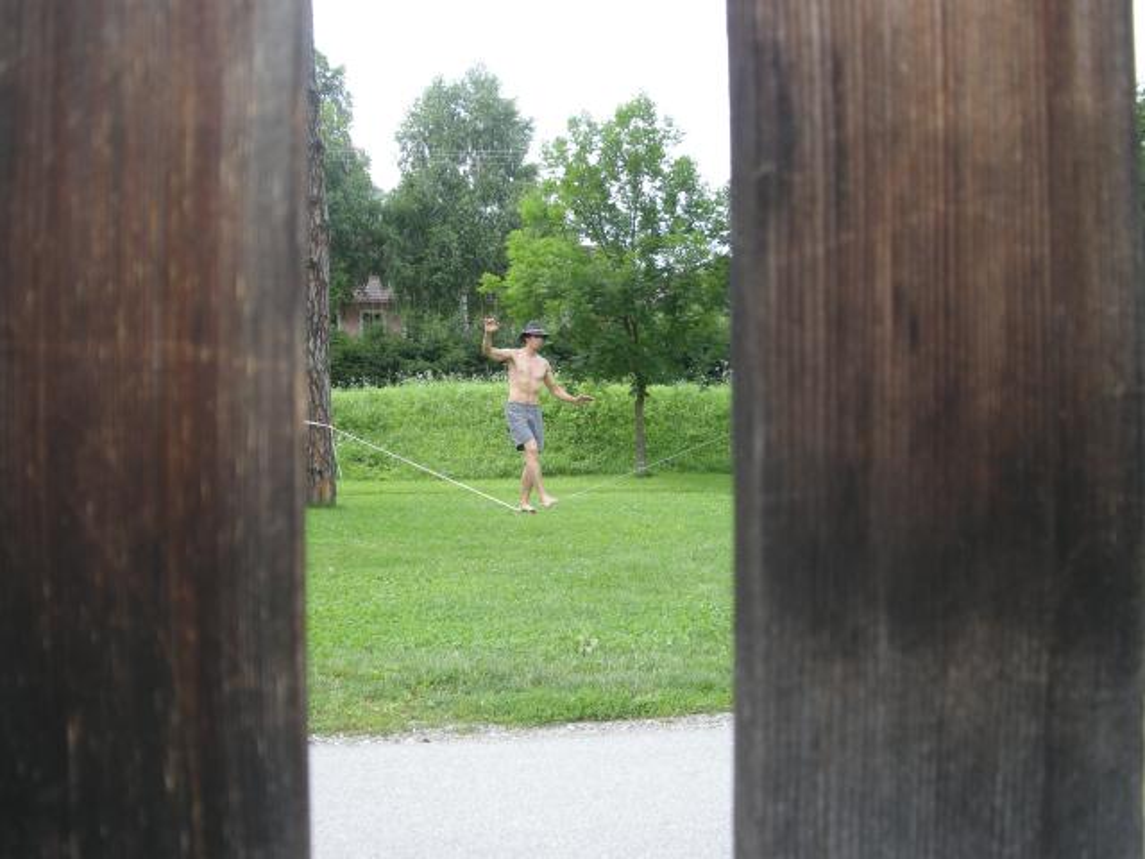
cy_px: 430
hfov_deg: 50.1
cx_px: 572
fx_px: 1224
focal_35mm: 37
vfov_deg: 38.7
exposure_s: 1/136
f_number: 2.8
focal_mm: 7.9
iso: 64
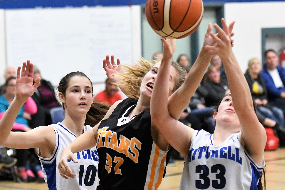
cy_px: 95
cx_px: 142
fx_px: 831
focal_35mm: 105
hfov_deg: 19.5
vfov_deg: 13.0
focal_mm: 70
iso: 9000
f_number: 2.8
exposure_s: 1/800
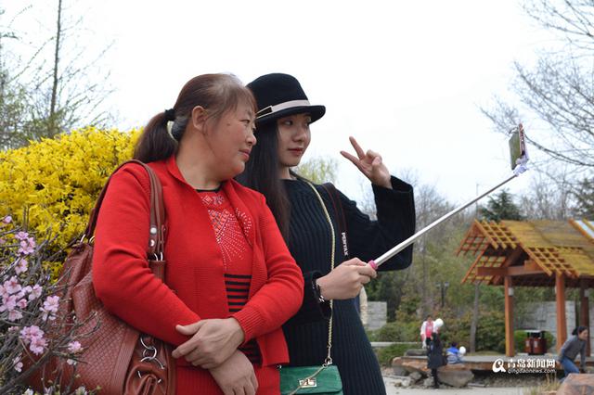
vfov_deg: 23.8
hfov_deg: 35.1
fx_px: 940
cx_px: 297
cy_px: 198
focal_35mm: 57
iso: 400
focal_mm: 38
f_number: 7.1
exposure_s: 1/200
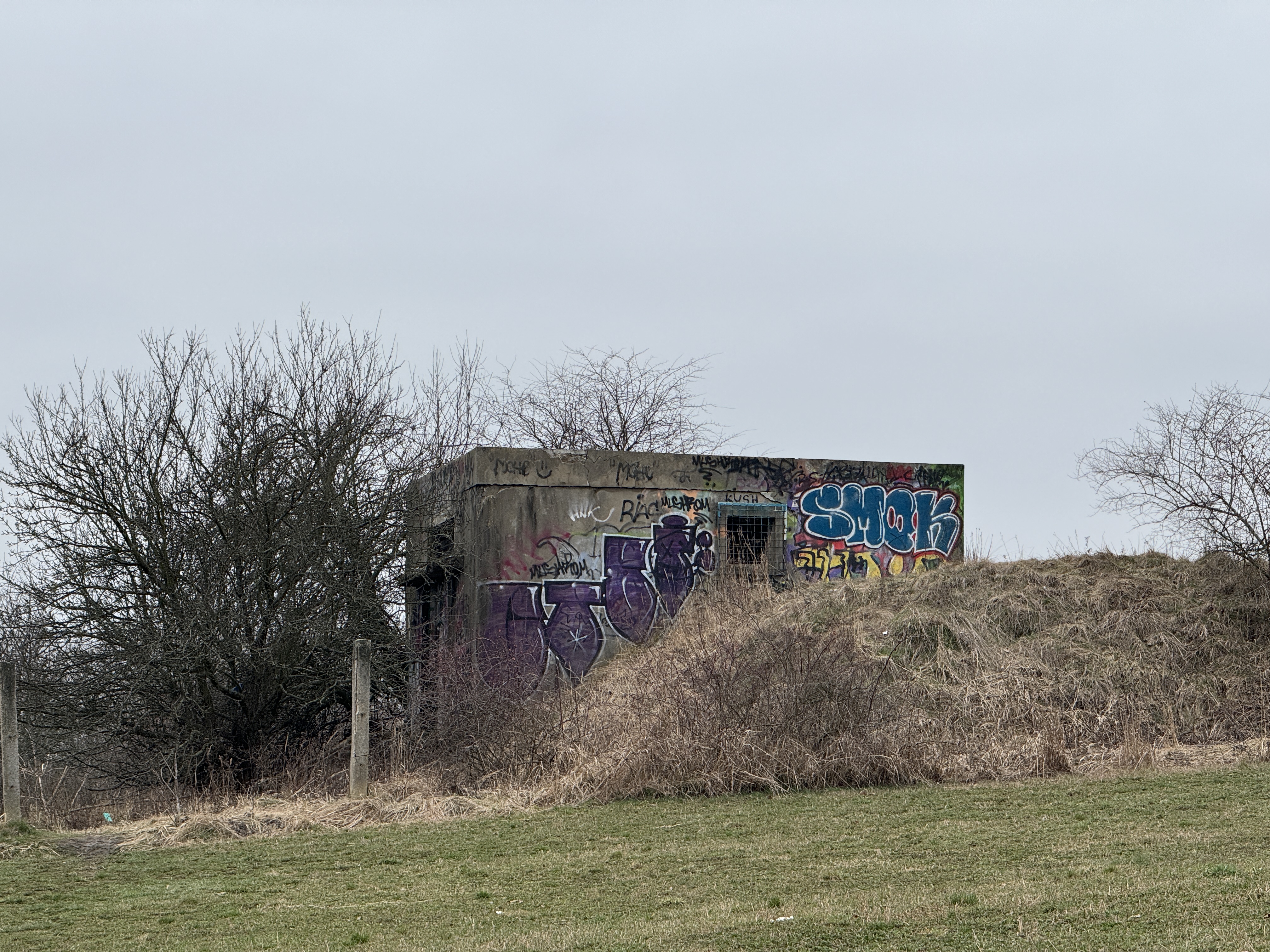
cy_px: 476
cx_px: 635
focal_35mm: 120
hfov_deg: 16.4
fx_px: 4403
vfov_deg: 12.3
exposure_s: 1/371
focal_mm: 15.66
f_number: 2.8
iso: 50
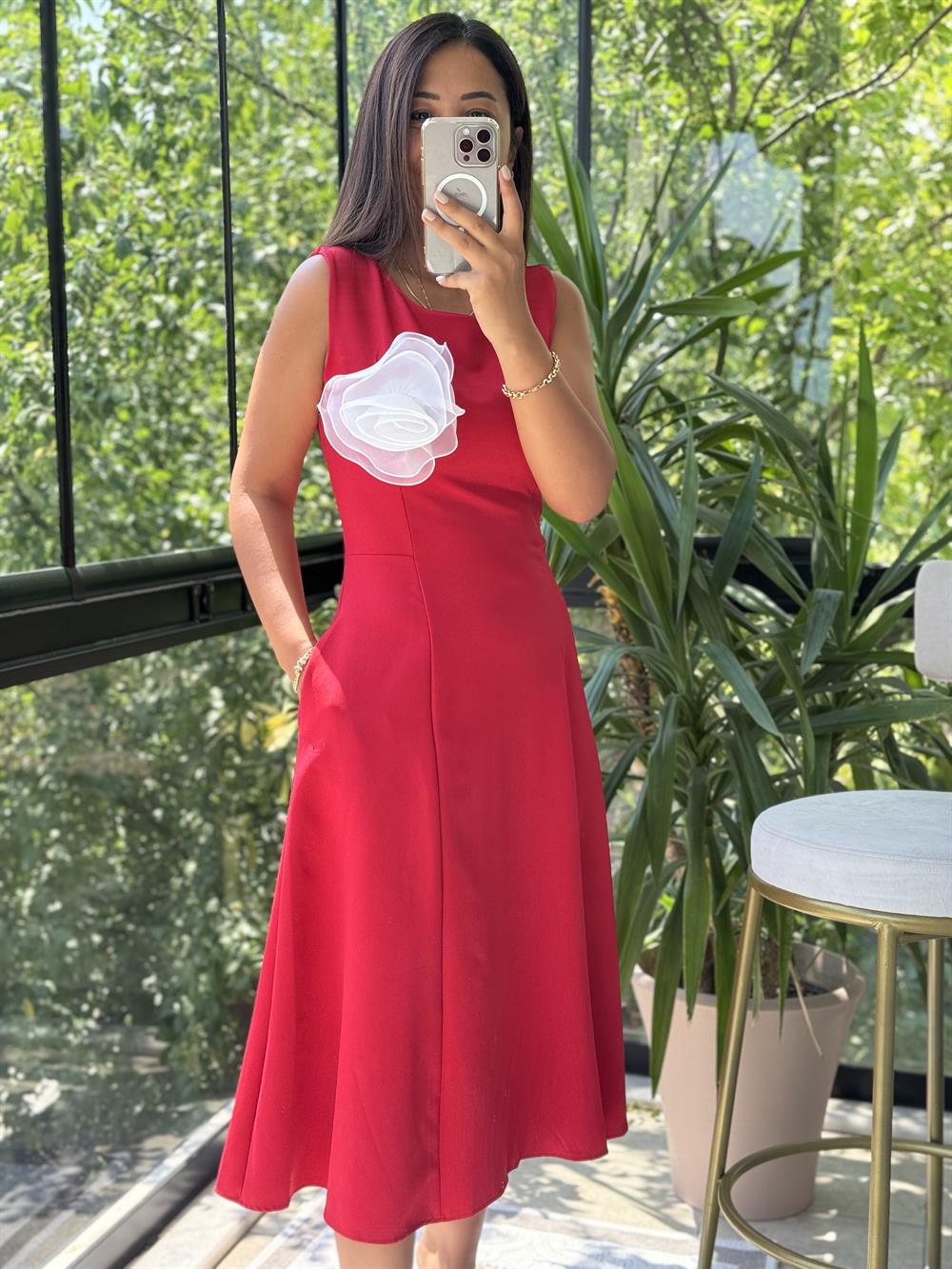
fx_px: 1760
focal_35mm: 48
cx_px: 476
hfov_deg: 30.3
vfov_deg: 39.7
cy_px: 634
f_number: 1.78
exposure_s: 1/171
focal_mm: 6.76
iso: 80
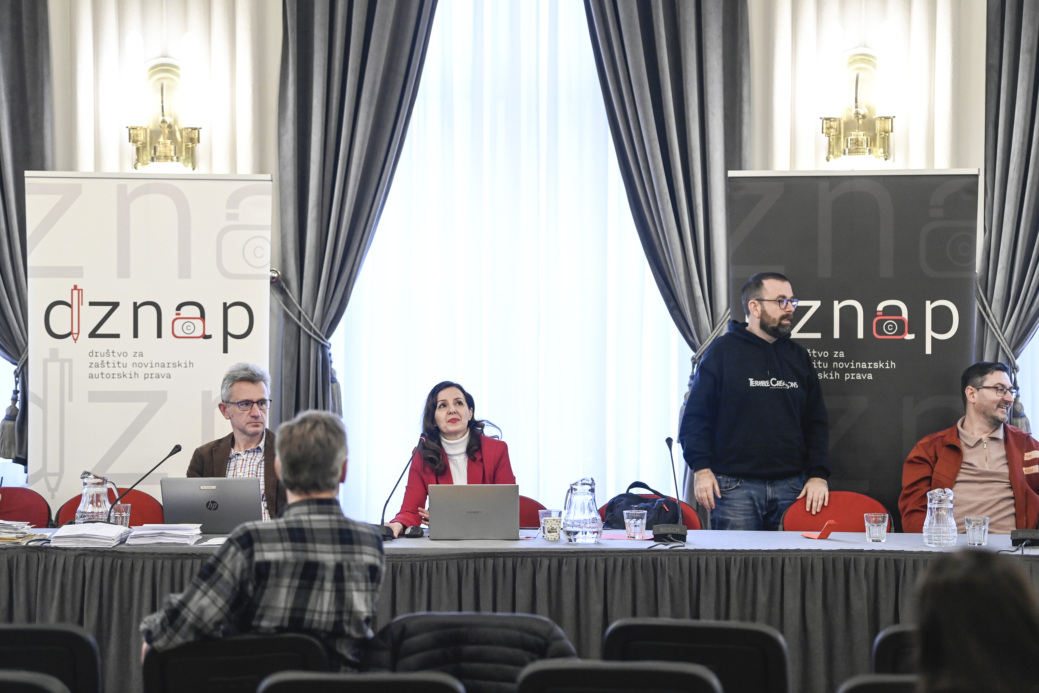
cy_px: 346
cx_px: 520
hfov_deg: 19.5
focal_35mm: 105
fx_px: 3030
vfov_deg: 13.0
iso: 2500
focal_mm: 105
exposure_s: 1/250
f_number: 2.8
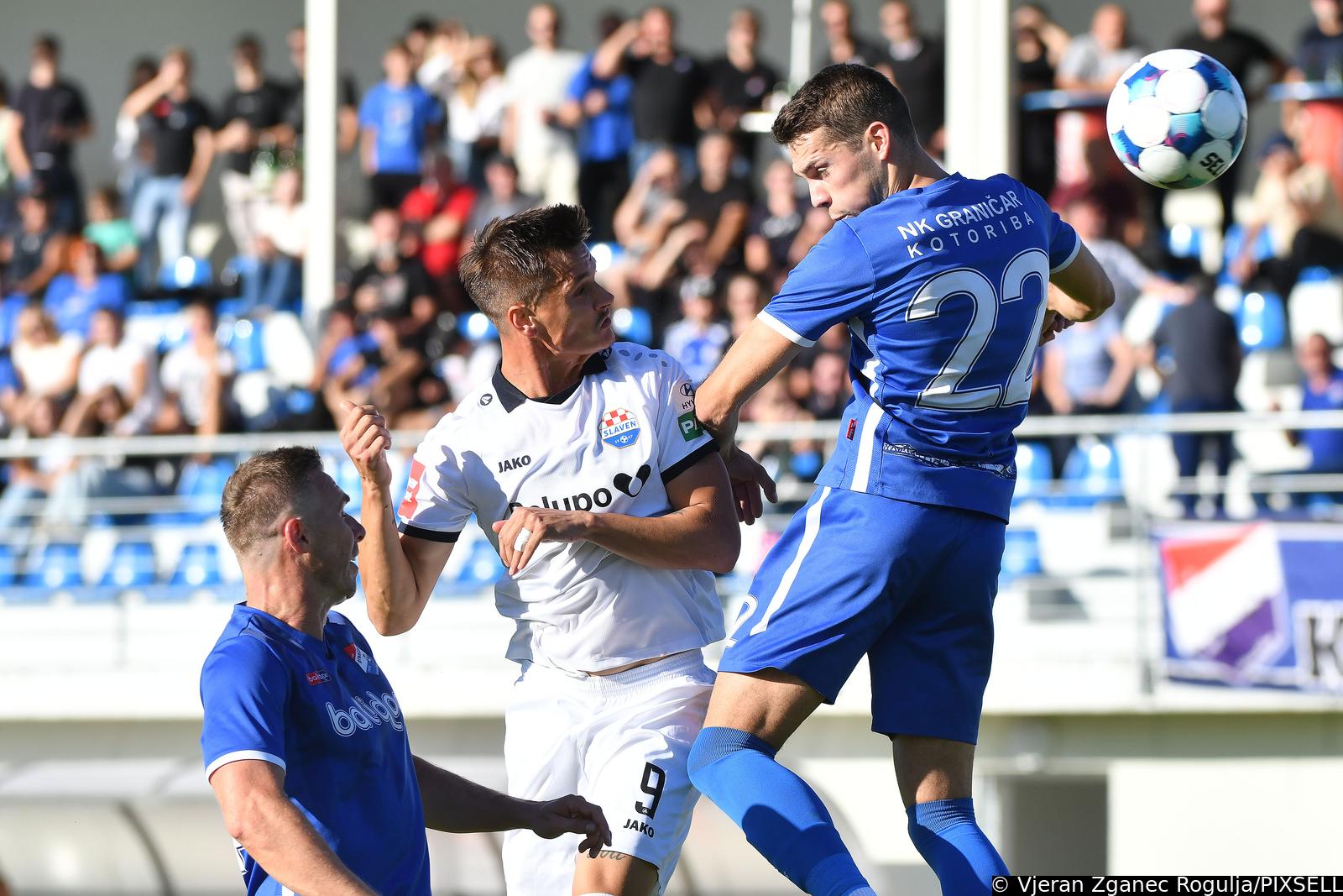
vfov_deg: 6.5
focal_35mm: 210
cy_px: 448
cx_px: 672
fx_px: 7834
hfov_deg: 9.8
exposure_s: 1/2000
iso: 400
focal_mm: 210
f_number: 5
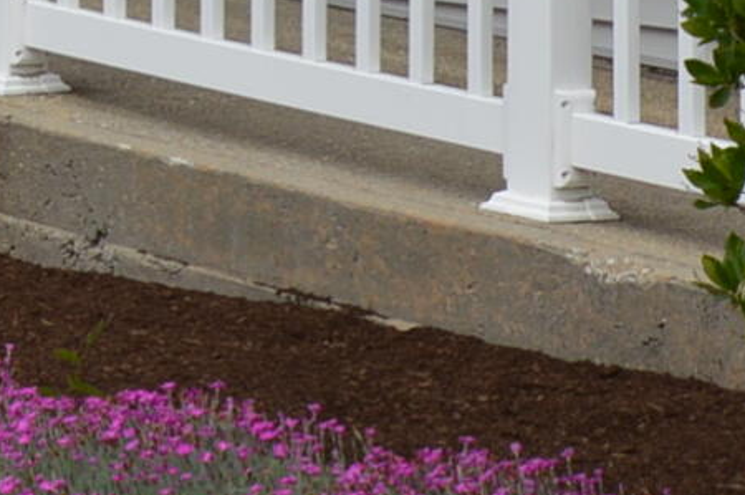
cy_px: -929
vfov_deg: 5.4
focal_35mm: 240
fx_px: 4961
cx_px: -634
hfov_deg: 8.3
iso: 100
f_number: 8
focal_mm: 24
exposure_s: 1/250
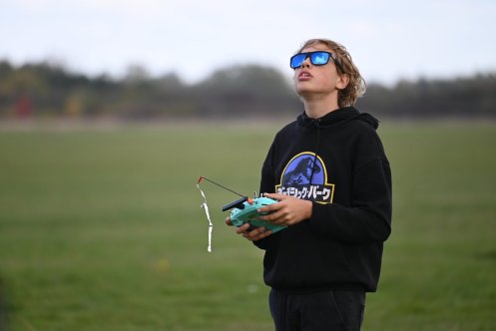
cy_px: 166
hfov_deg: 5.2
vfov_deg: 3.4
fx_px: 5514
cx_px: 248
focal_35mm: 400
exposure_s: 1/640
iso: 640
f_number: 6.3
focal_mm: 400
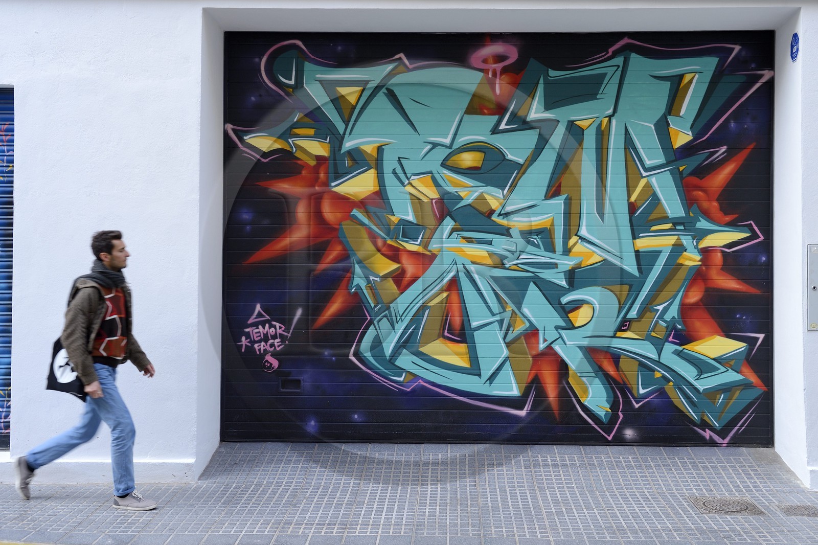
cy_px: 272
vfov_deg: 33.4
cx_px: 409
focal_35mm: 40
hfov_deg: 48.5
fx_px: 909
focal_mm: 40
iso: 400
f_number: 6.3
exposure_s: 1/80
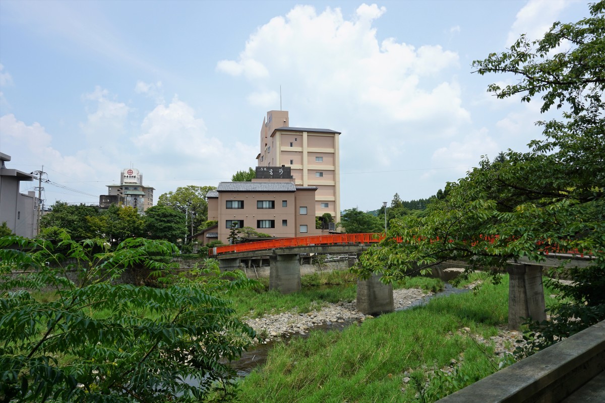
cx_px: 302
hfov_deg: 73.7
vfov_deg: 53.1
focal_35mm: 24
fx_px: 403
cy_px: 202
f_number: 11
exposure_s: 1/125
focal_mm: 16
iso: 100
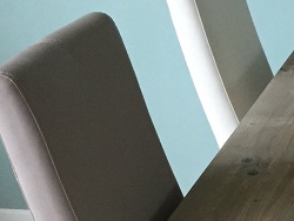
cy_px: 377
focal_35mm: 116
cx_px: 461
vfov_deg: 11.9
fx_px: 986
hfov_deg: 15.4
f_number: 2.2
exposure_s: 1/33
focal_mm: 4.15
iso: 200
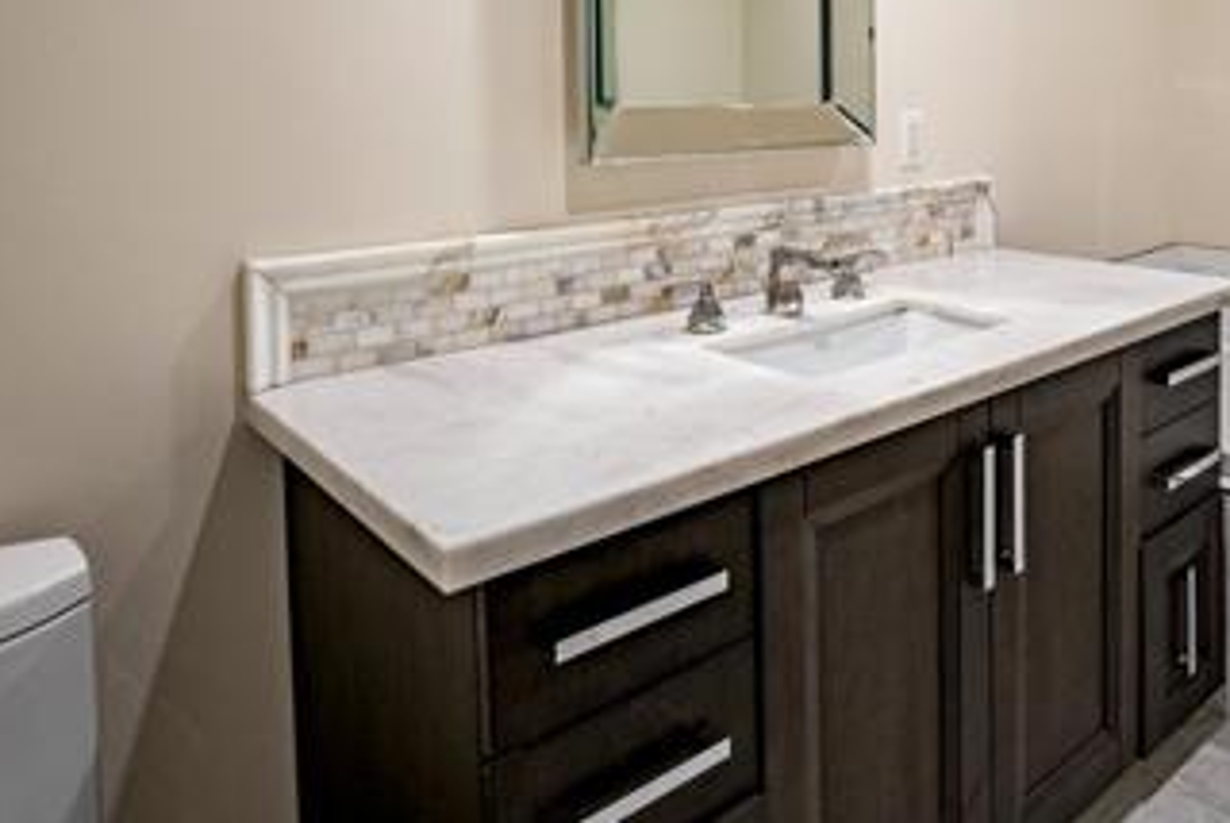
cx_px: 876
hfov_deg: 60.8
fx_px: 999
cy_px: 110
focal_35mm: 29
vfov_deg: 41.8
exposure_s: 1/10
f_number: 8
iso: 250
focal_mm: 14.6
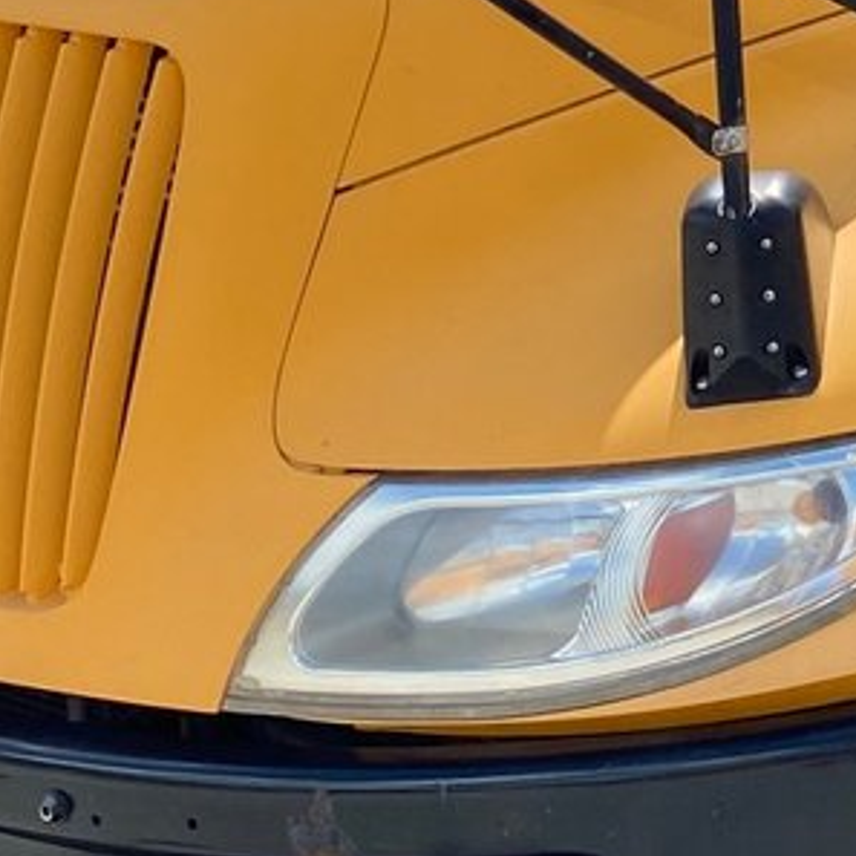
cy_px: -19
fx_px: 3273
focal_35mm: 117
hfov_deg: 13.3
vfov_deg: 14.6
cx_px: 1578
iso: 32
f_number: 1.8
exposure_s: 1/1182
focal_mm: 4.25
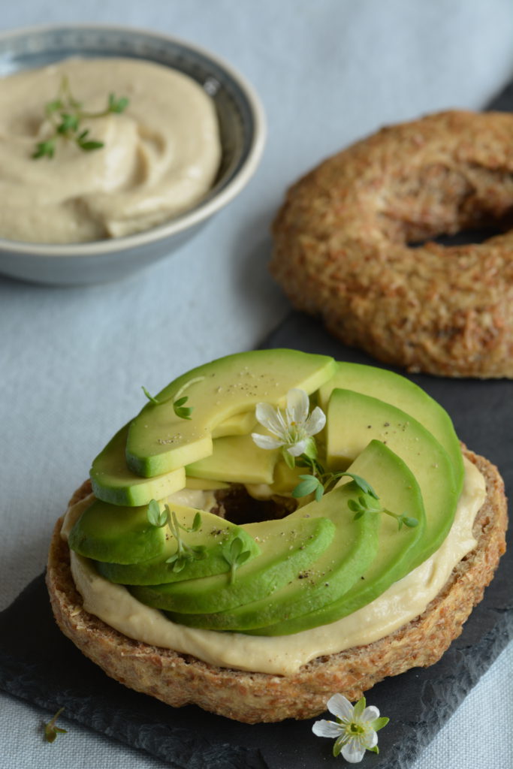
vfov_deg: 13.0
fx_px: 3365
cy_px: 384
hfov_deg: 8.7
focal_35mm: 158
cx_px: 256
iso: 160
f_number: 11
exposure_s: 1/20
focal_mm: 105
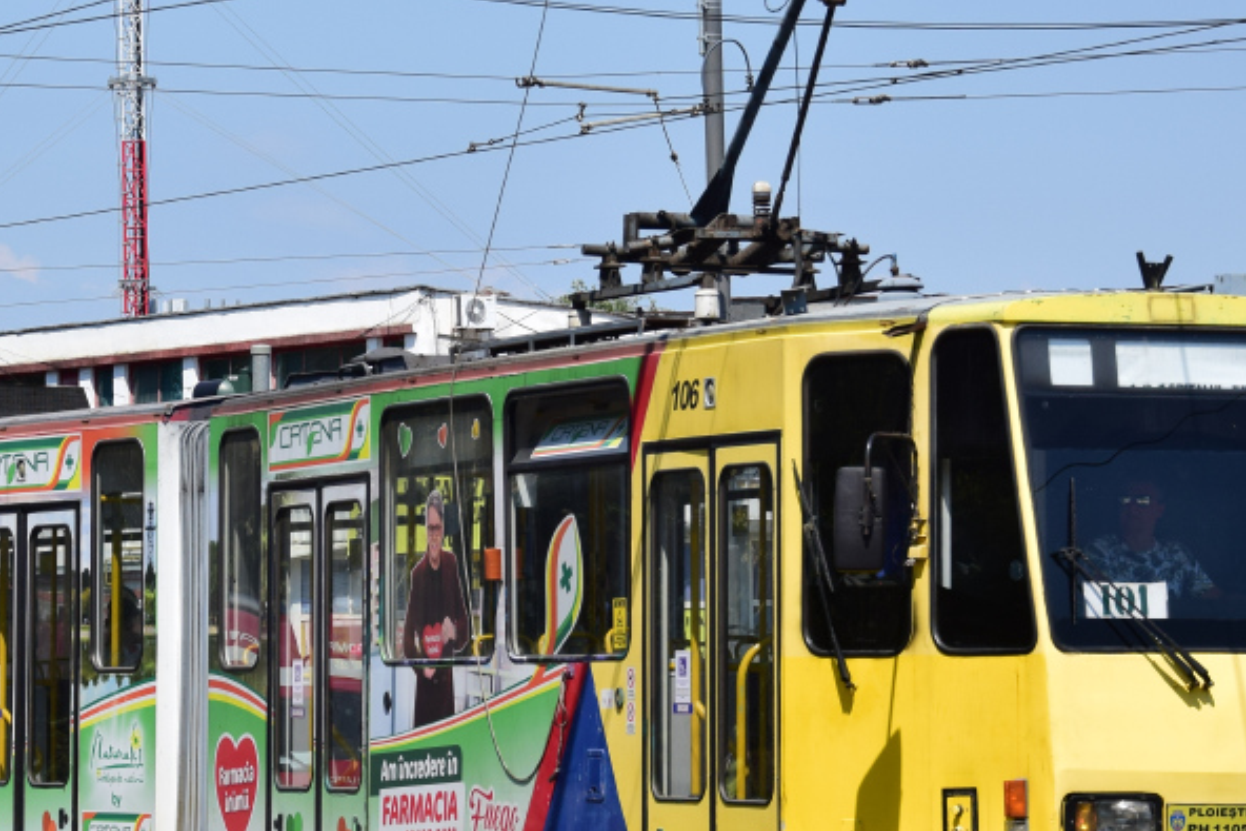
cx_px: 566
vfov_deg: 7.2
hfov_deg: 10.8
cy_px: 319
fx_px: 6612
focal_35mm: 191
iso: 200
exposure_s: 1/1000
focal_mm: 58
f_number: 6.3
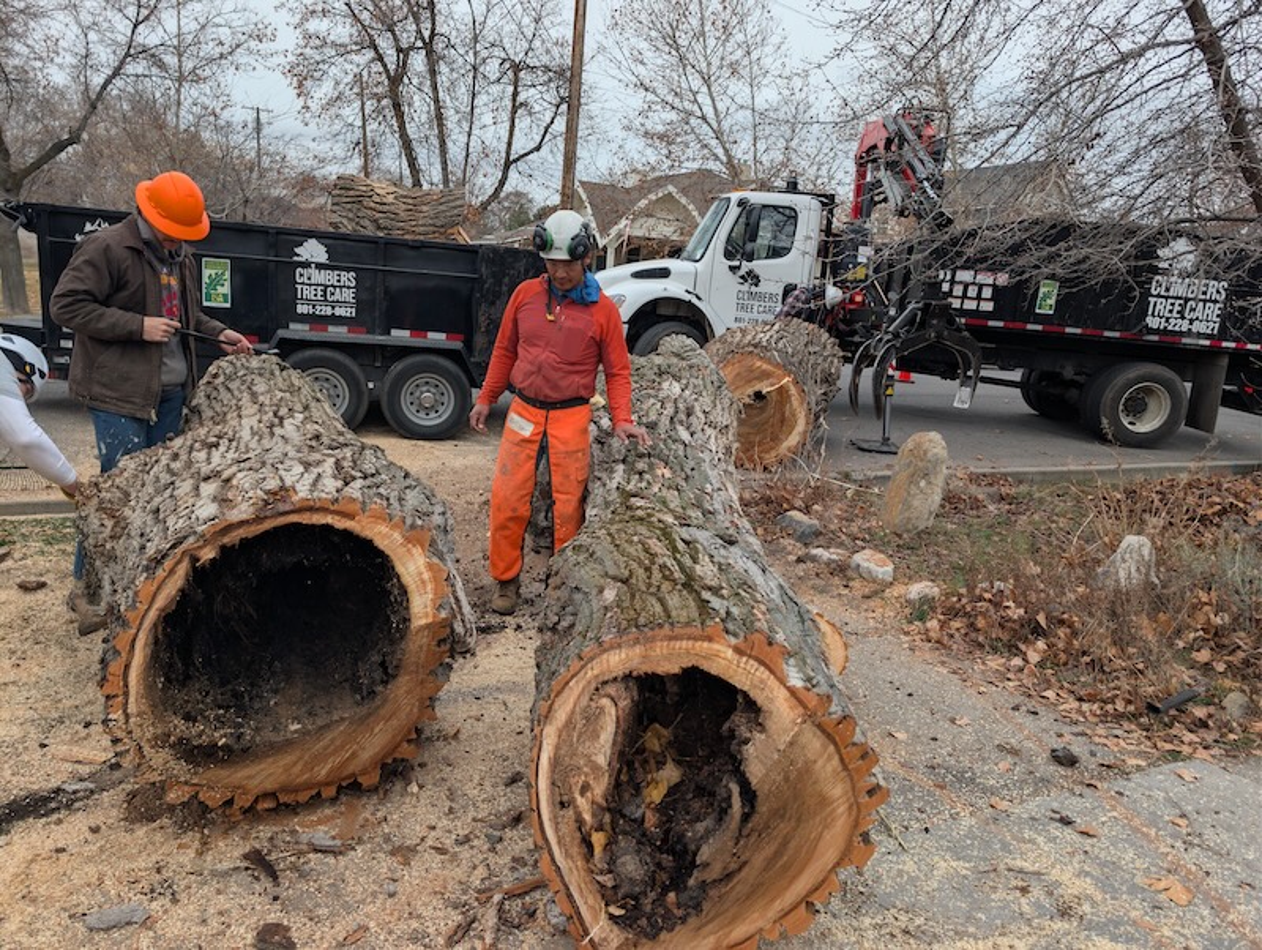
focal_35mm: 24
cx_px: 631
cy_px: 475
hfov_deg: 71.5
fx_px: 876
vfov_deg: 56.9
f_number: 1.68
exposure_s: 1/242
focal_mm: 6.9
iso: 16
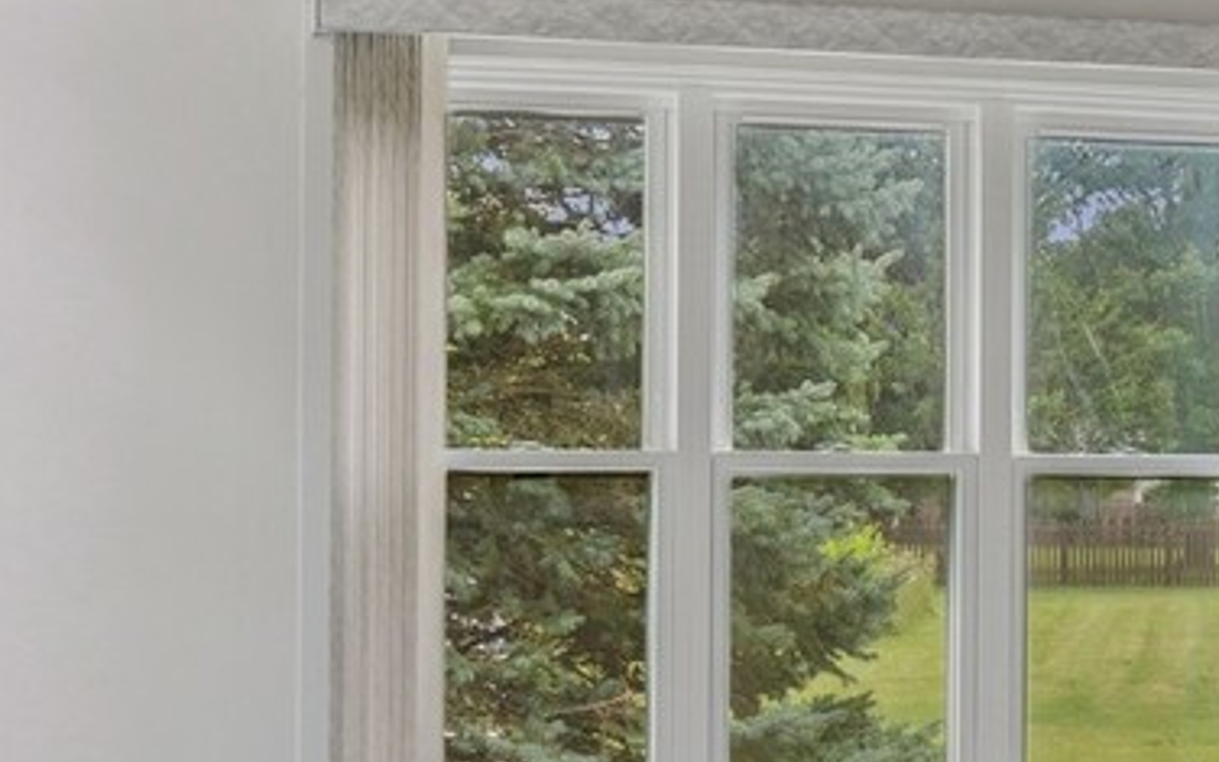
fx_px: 2625
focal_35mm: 79
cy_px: 473
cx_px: 905
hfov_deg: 25.8
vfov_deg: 16.5
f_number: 8
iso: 250
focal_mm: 12
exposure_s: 1/13
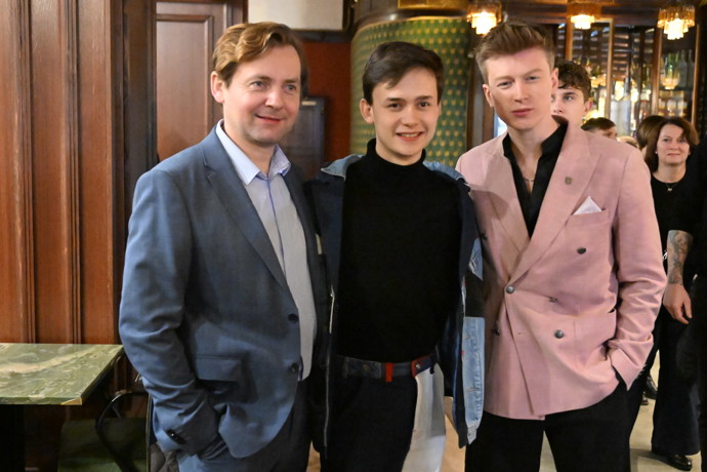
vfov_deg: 33.4
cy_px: 236
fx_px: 785
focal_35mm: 40
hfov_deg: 48.5
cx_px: 354
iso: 20000
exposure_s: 1/125
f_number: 2.8
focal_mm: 27
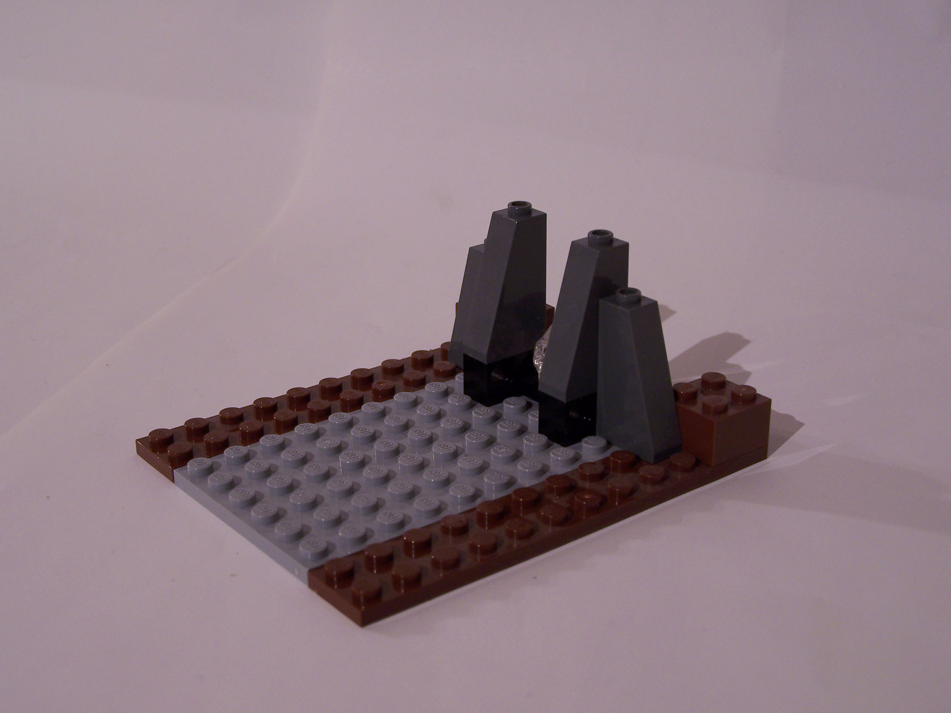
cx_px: 476
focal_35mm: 59
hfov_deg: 32.7
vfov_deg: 24.8
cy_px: 356
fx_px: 1621
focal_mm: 9.8
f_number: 3.1
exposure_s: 1/4
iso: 80
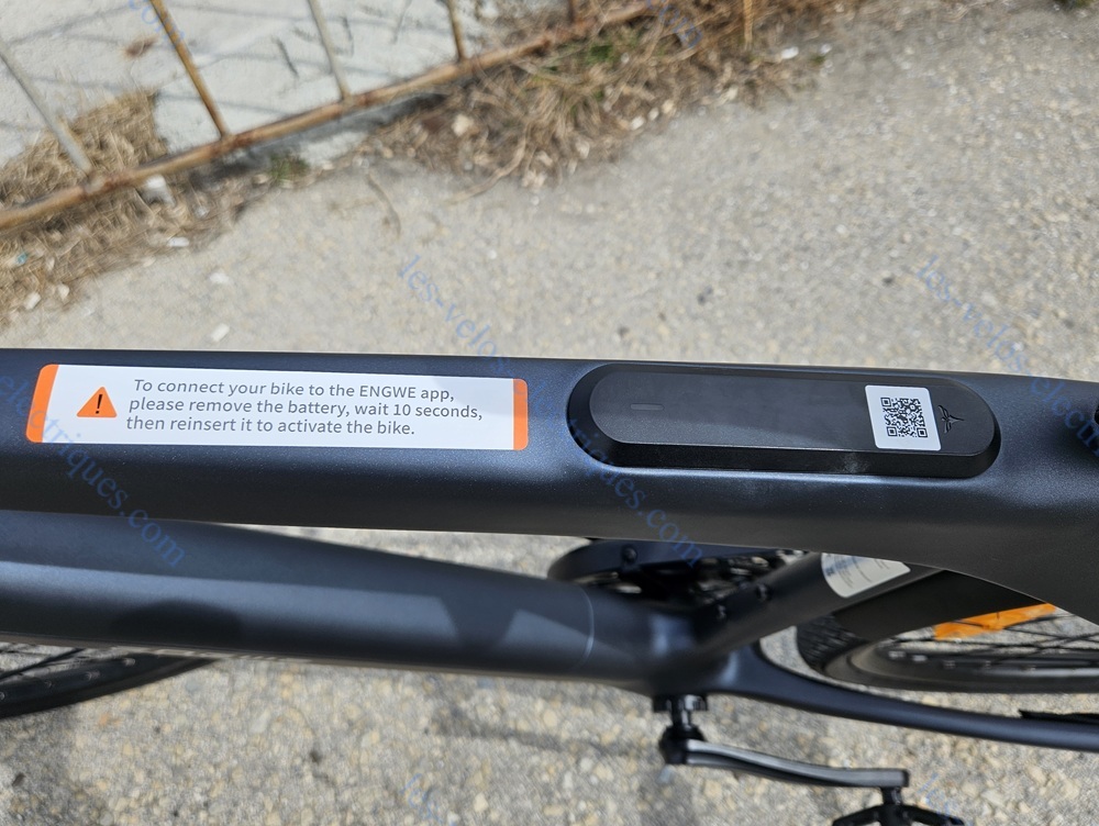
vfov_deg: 59.0
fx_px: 731
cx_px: 550
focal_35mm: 23
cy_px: 413
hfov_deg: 73.9
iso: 25
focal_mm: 5.4
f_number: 1.8
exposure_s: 1/2000
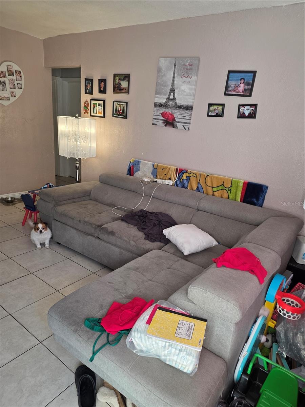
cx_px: 152
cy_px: 204
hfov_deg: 58.9
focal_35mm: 23
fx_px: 270
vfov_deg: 73.9
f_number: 1.7
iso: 160
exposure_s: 1/180
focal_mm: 6.25
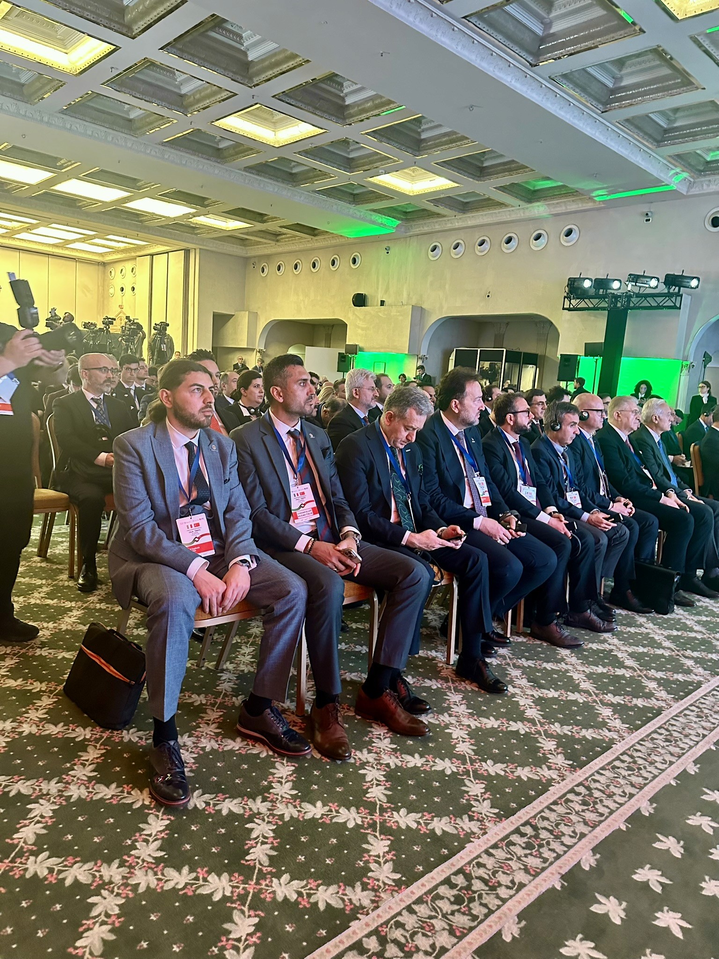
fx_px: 665
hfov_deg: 56.8
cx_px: 360
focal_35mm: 24
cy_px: 480
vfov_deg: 71.6
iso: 1000
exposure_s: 1/51
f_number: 1.78
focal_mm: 6.86
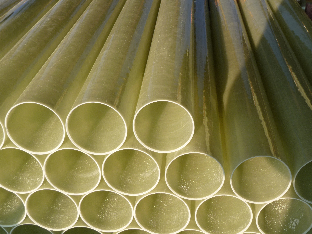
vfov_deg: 29.1
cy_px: 117
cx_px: 156
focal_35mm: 50
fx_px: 451
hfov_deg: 38.2
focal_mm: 8.5
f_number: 4.2
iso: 100
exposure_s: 1/200
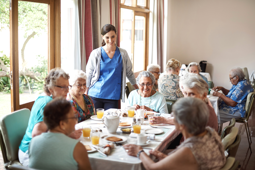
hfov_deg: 39.6
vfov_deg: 27.0
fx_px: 354
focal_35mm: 50
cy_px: 85
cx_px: 128
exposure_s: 1/1000
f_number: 1.6
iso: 500
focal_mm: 50
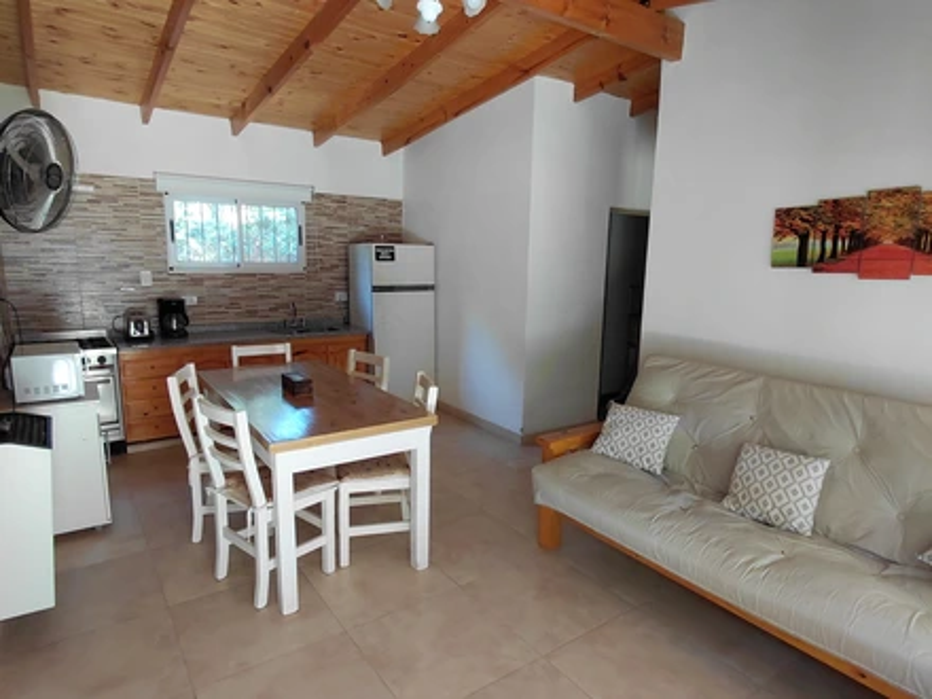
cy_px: 350
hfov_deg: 94.5
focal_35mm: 16
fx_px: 431
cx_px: 466
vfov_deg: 78.1
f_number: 2.2
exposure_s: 1/50
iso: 125
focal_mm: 1.64
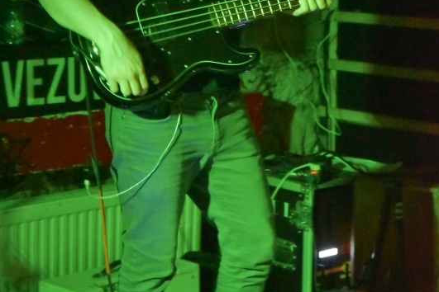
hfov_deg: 20.1
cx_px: 220
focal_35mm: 102
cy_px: 97
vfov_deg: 13.4
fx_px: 1241
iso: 6400
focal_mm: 45
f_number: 4.8
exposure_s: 1/20
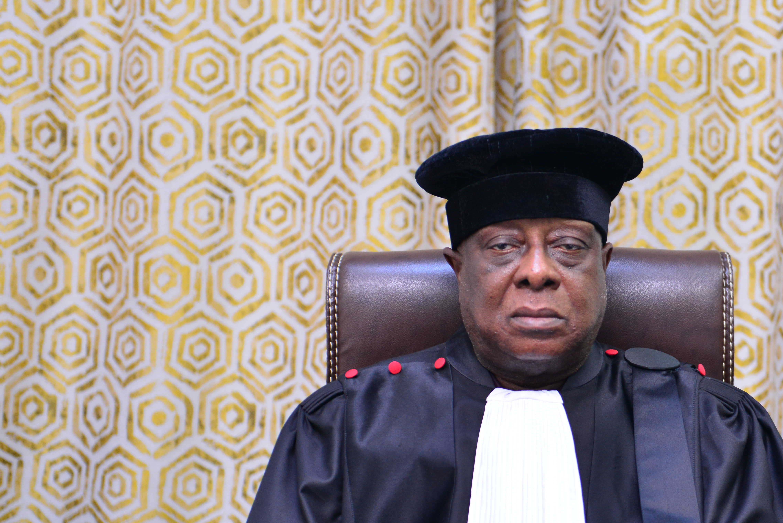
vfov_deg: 16.2
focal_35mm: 84
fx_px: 1828
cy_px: 415
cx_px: 545
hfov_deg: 24.0
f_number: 2.8
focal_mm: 52
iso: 1250
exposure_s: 1/125
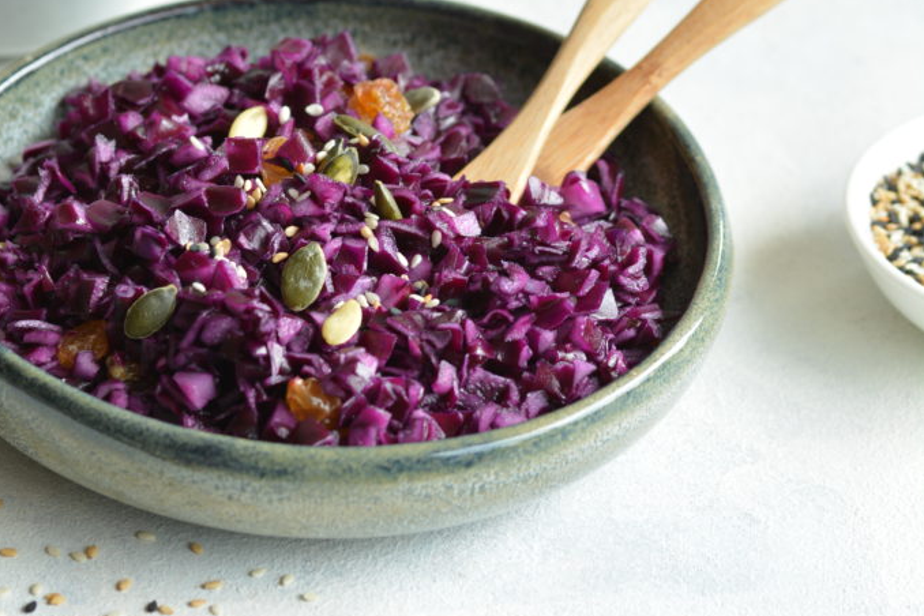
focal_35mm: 238
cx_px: 460
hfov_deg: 8.7
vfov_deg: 5.8
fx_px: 6102
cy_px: 91
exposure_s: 1/60
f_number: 5.6
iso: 200
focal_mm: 105
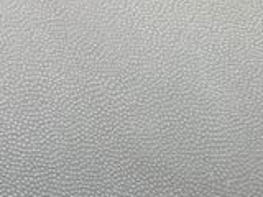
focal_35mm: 166
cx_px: -539
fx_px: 1261
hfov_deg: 9.3
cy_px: 231
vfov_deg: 8.8
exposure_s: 1/121
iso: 80
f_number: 1.8
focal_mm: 4.25
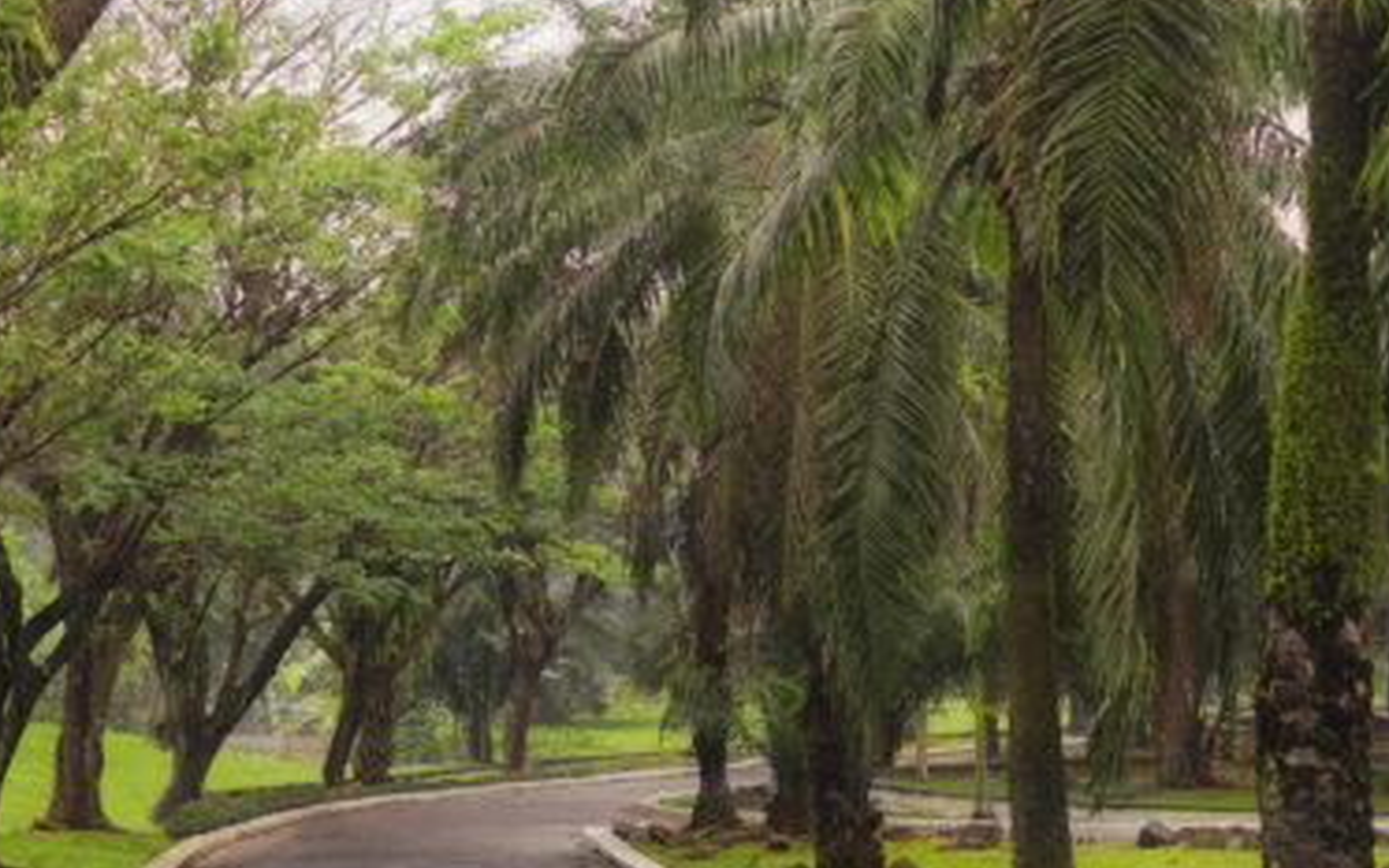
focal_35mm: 98
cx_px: 897
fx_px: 3709
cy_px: -91
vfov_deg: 13.1
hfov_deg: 21.2
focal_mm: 35
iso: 100
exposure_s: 1/125
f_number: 2
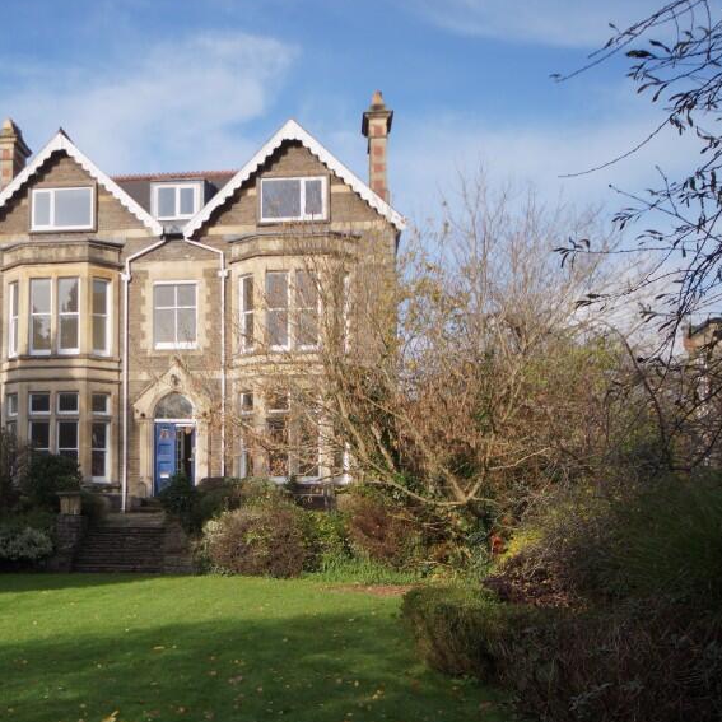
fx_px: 1085
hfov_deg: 35.5
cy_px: 401
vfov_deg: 36.7
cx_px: 140
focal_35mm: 46
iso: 100
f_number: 5.6
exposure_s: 1/400
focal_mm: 20
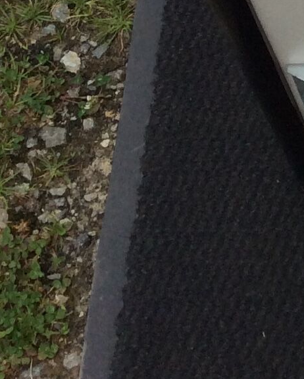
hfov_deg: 10.1
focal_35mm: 140
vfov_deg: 13.3
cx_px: 634
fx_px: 1574
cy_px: -108
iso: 40
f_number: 2.4
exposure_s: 1/100
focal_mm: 3.3
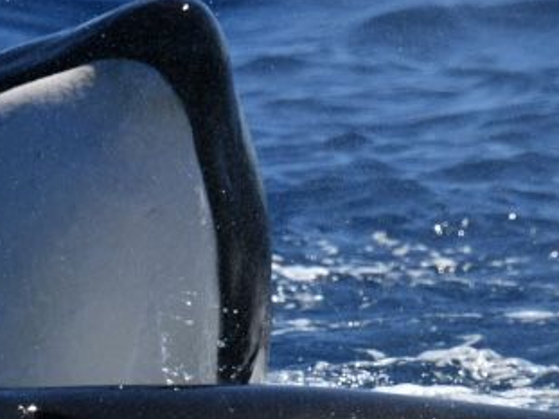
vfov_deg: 1.0
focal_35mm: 1485
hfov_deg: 1.3
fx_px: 23971
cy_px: 238
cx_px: 147
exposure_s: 1/8000
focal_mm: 600
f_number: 6.3
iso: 900
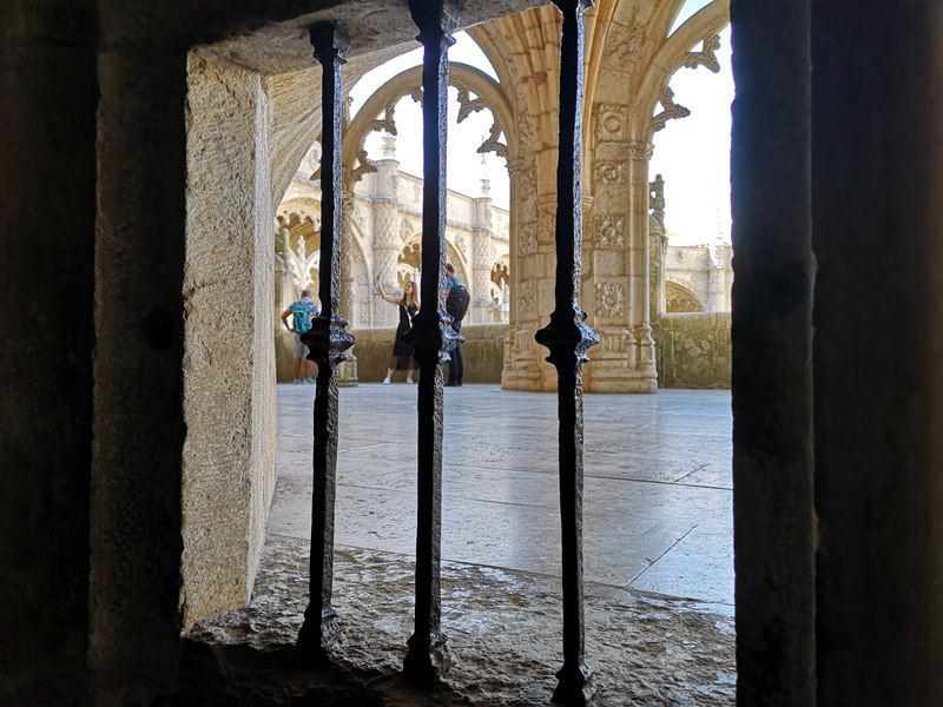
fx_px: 736
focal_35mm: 27
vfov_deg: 51.4
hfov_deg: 65.3
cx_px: 472
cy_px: 354
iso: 50
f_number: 1.8
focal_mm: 3.95
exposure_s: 1/169
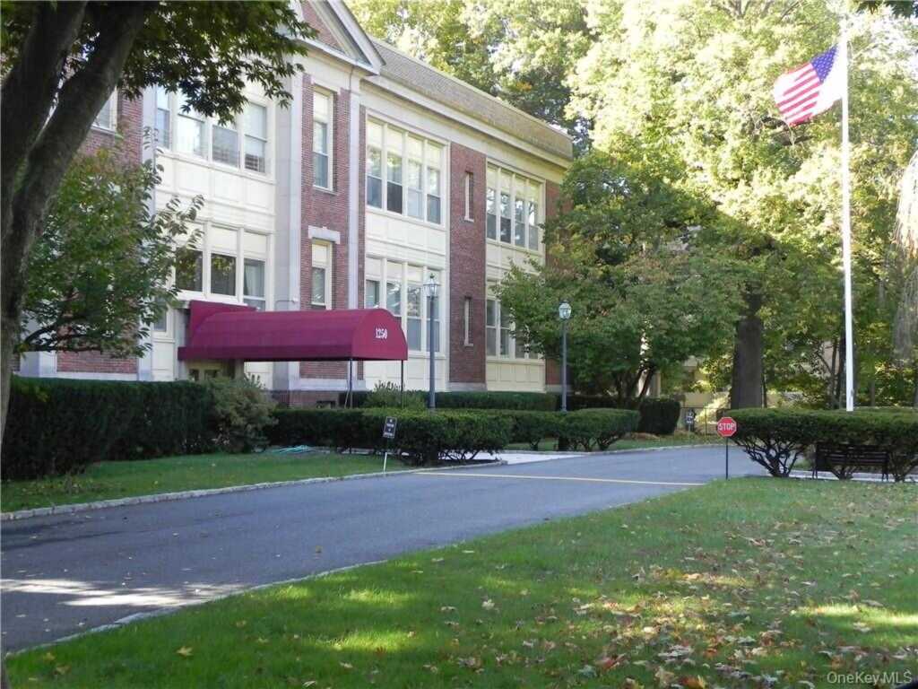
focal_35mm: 52
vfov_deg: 28.0
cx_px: 459
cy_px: 344
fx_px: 1379
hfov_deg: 36.8
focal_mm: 9.2
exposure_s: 1/117
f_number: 3.5
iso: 160
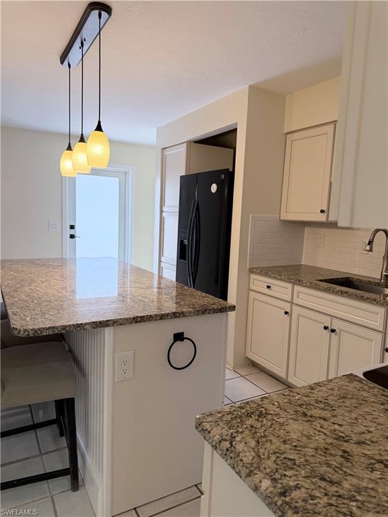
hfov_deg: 56.8
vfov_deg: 71.6
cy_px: 258
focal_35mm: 24
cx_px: 194
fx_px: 359
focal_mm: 6.76
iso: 200
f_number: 1.78
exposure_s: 1/156
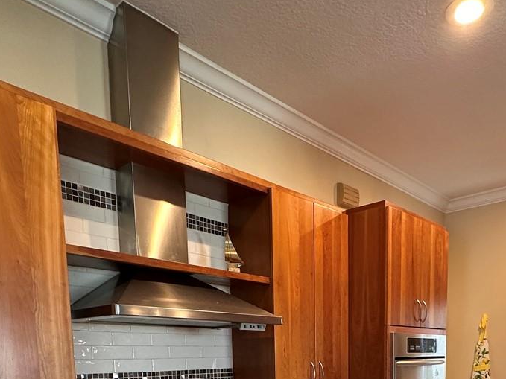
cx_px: 294
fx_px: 482
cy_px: 418
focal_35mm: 33
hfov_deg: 55.1
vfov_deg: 36.3
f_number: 2.2
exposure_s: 1/60
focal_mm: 2.22
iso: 250
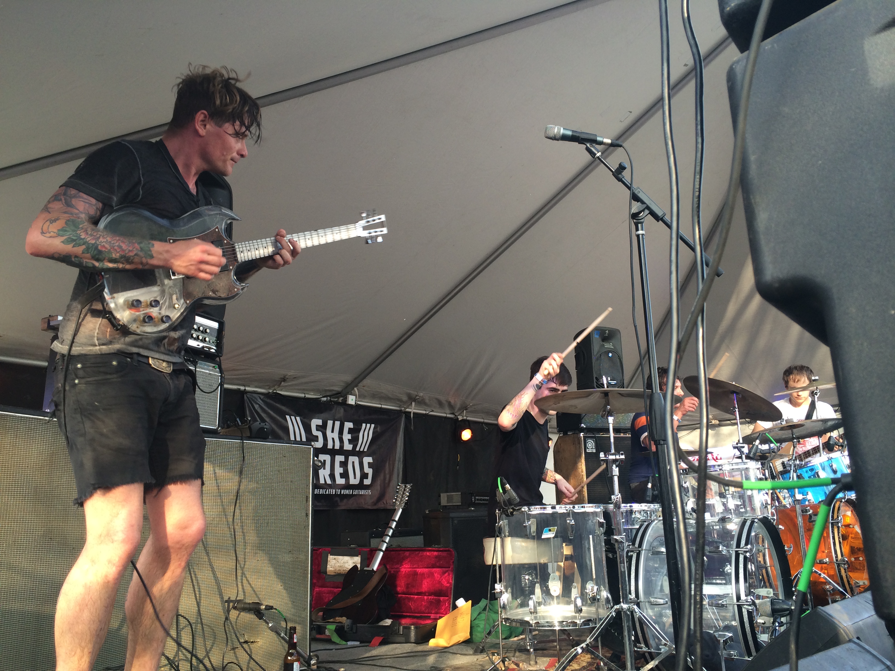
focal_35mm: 30
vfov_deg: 46.8
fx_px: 776
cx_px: 448
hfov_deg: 60.0
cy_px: 336
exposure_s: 1/120
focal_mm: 4.12
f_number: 2.2
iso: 40
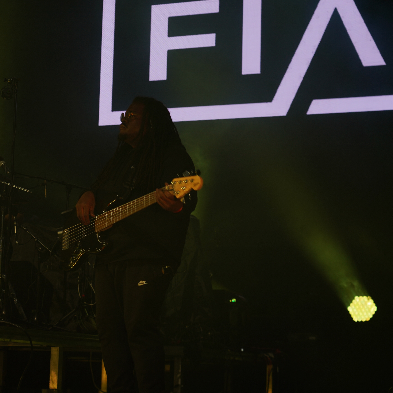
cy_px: 179
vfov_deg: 18.3
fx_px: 1220
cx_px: 137
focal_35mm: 95
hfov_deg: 18.3
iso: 100
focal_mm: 64
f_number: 4
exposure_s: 1/125
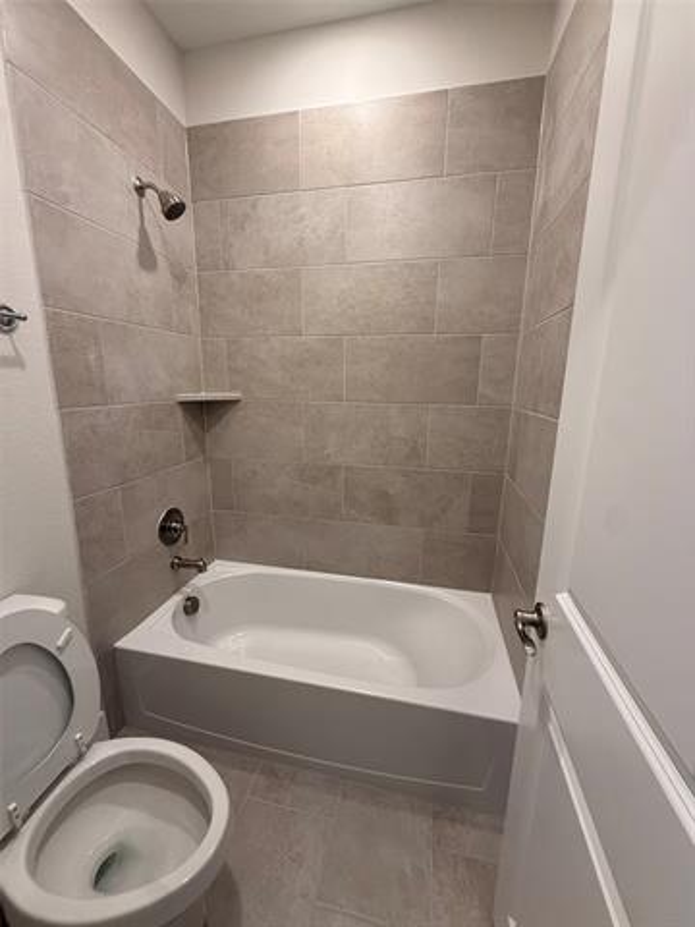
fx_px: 375
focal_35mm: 14
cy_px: 464
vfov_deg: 102.1
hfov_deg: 85.7
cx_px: 348
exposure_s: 1/120
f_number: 2.2
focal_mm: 2.22
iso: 250
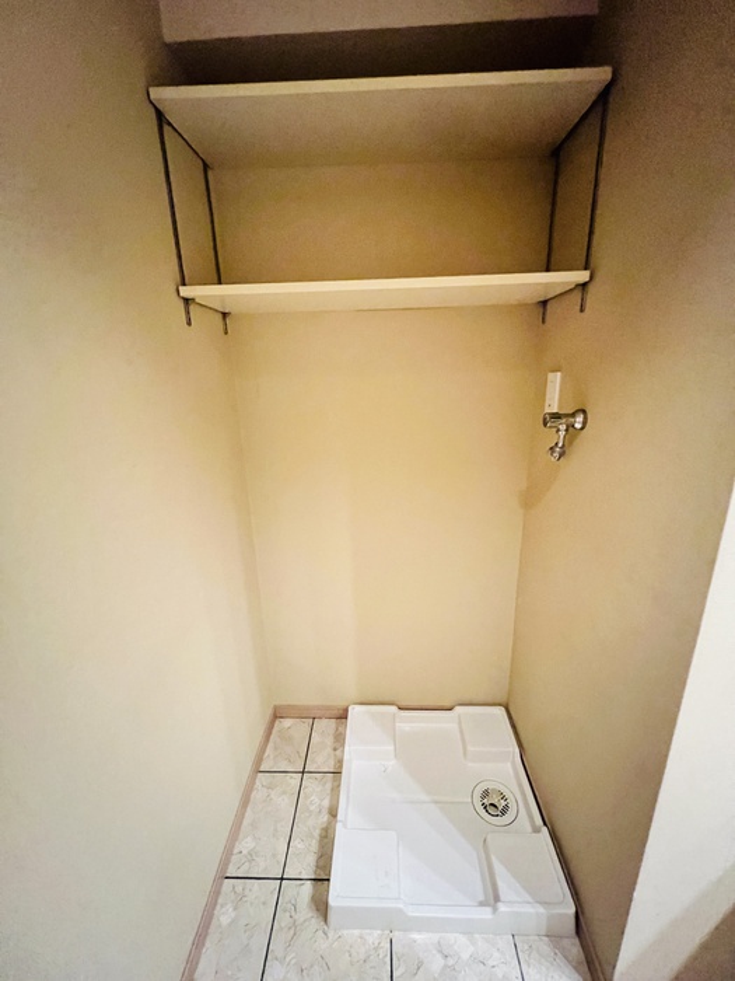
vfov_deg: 106.2
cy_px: 490
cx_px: 368
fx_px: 368
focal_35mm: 13
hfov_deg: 89.9
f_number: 1.8
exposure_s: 1/25
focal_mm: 1.57
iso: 1000
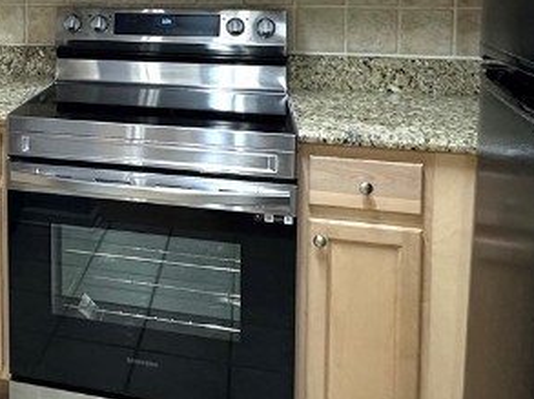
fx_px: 755
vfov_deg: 27.7
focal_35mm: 49
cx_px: -11
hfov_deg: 35.0
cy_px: -7
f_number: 2.2
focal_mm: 2.22
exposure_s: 1/60
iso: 160
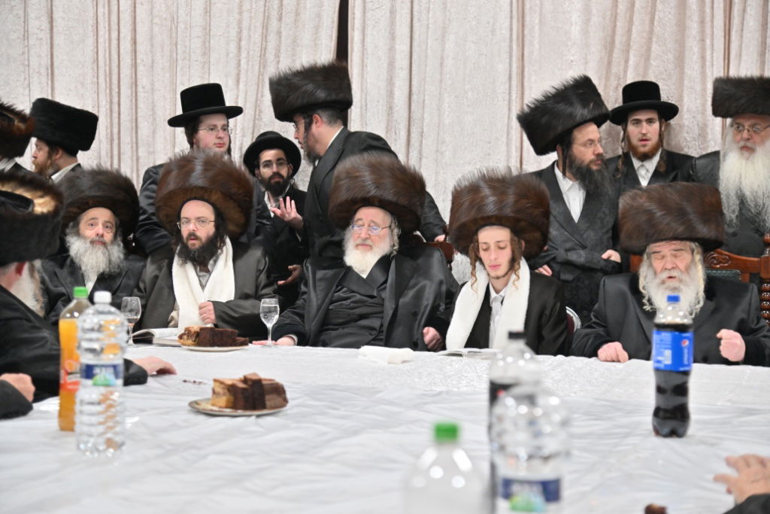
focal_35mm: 65
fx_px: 1390
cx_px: 385
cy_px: 257
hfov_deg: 31.0
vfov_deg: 20.9
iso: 1250
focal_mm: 65
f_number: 4
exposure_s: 1/200
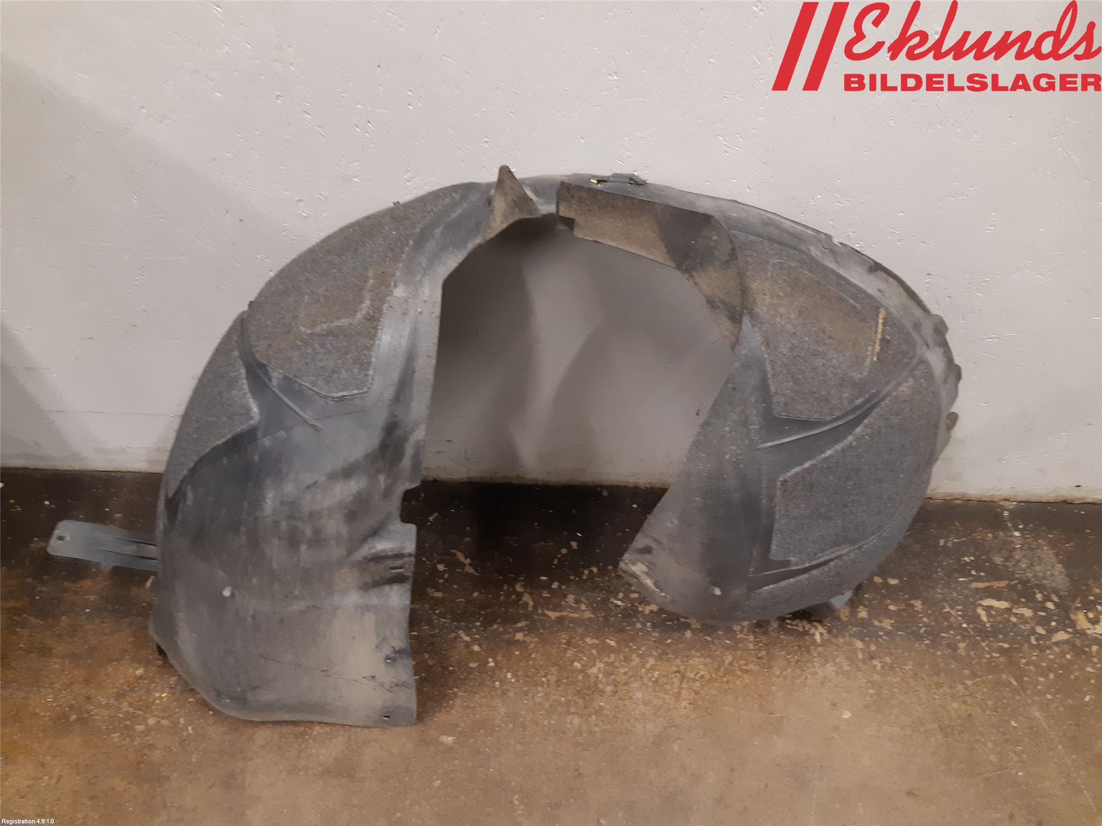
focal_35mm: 26
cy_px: 413
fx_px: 828
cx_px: 551
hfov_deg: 67.3
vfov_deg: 53.1
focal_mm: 3.93
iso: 250
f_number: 1.7
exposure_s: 1/33
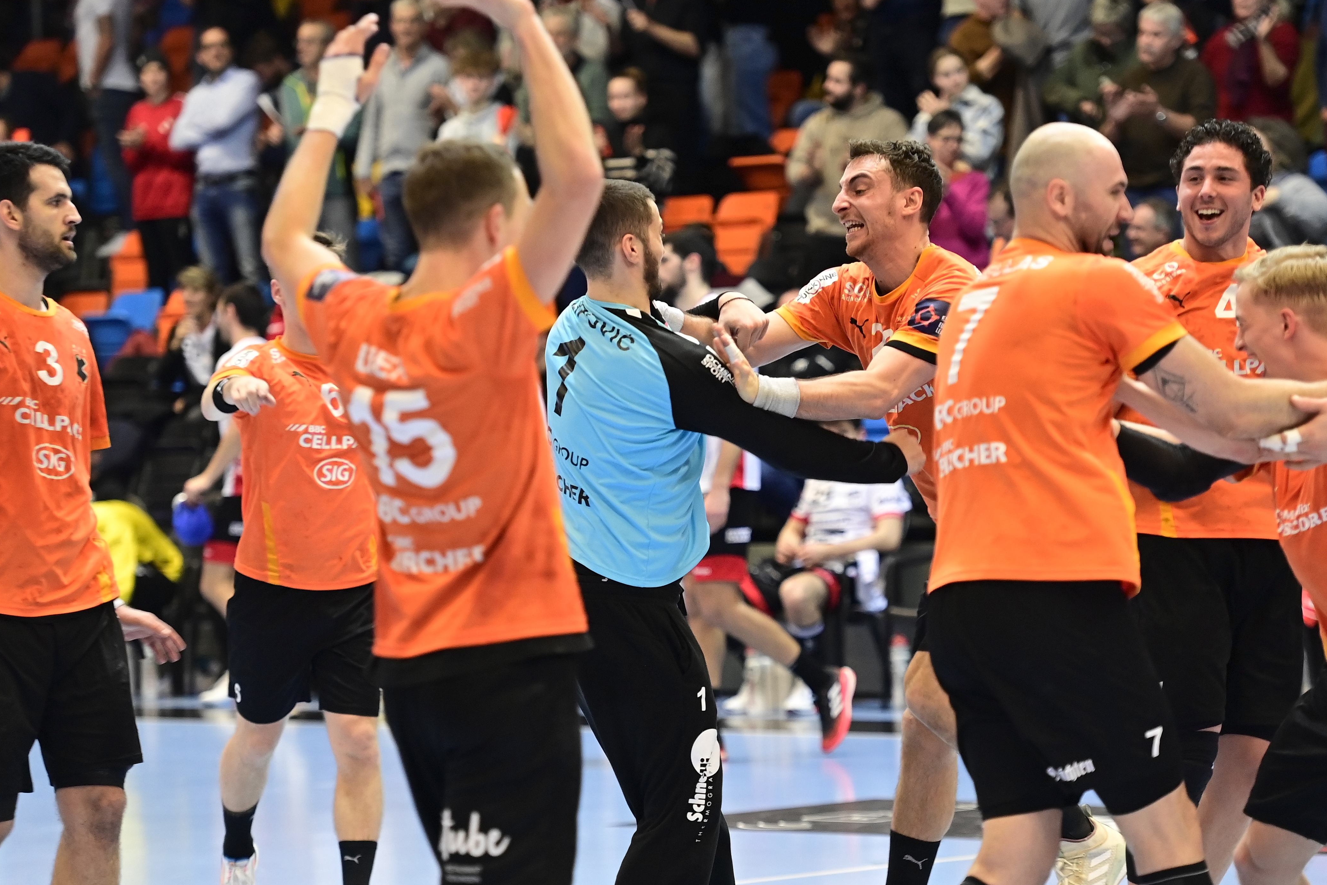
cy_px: 574
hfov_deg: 11.0
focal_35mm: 187
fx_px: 6892
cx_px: 689
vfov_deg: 7.3
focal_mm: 140
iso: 3200
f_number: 3.2
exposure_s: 1/500
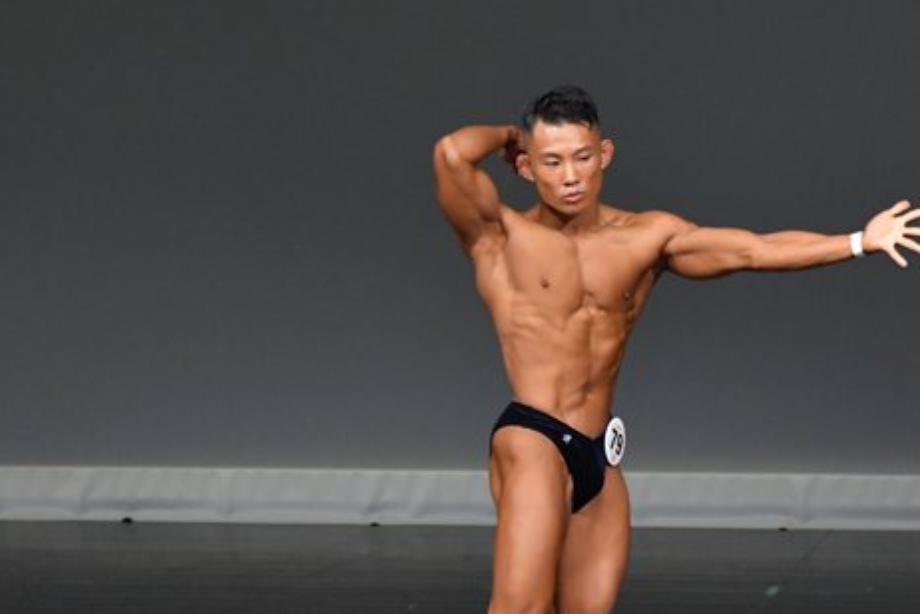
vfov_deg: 2.4
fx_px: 14796
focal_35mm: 579
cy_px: 421
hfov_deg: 3.6
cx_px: 531
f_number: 5.6
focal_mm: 230
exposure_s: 1/400
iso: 4000
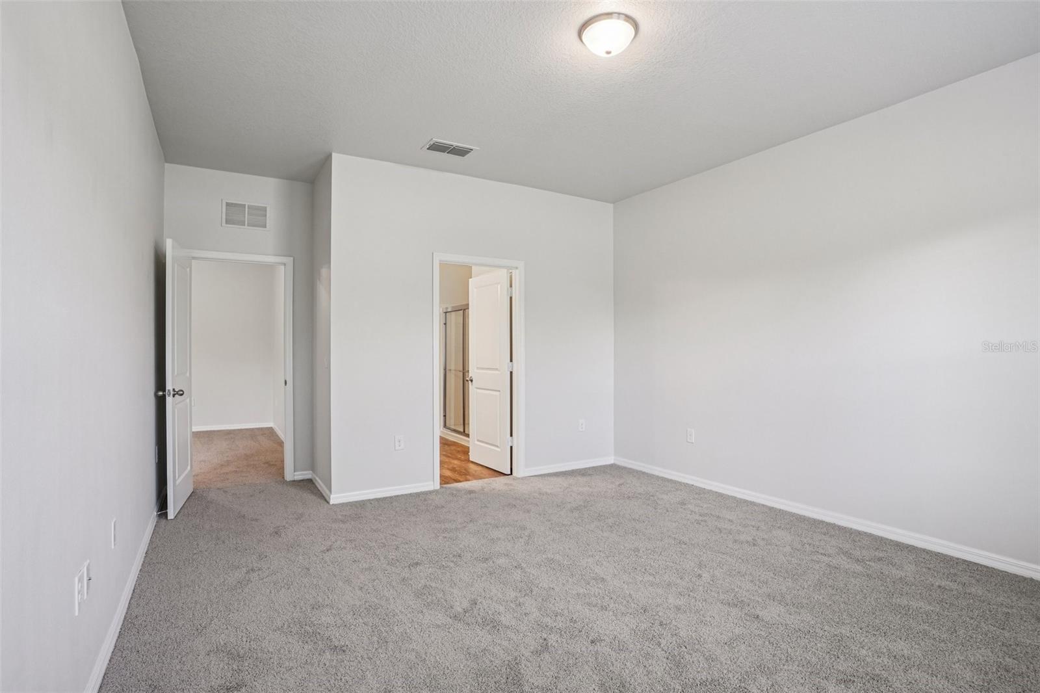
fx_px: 491
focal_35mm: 17
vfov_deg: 70.4
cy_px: 346
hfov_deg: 93.3
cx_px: 520
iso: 400
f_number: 8
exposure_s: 1/10
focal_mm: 17
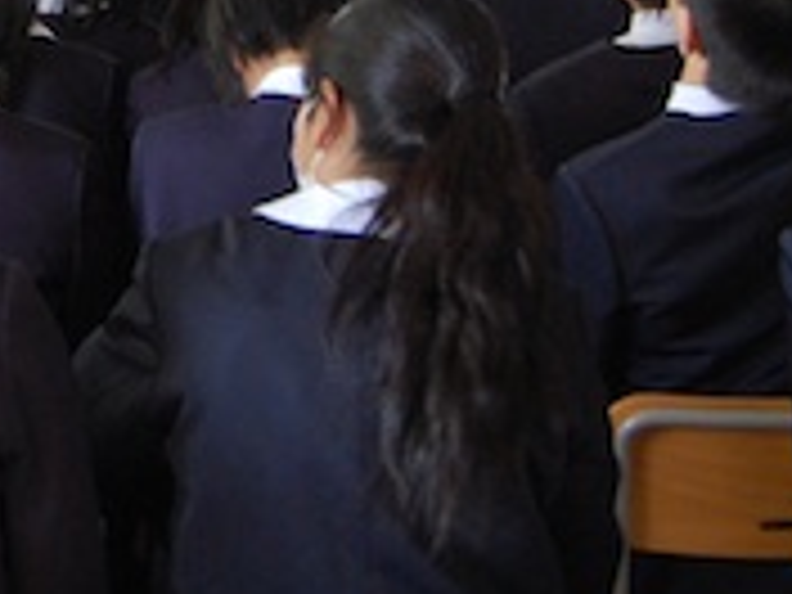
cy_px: -223
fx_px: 2471
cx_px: -171
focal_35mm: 108
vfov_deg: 13.1
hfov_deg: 17.3
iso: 800
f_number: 3.8
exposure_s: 1/25
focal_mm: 22
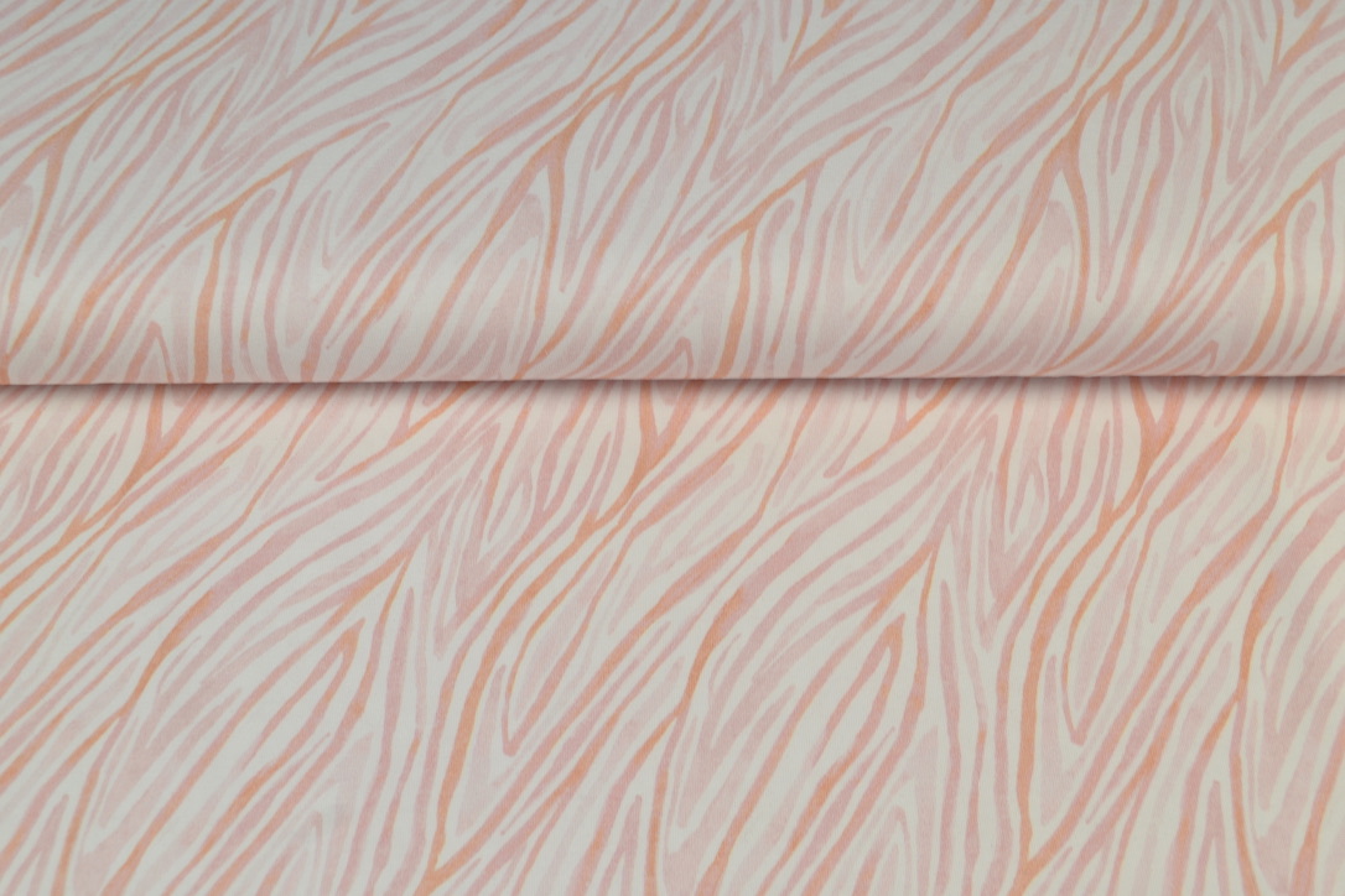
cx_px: 672
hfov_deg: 43.6
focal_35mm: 45
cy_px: 448
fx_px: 1681
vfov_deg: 29.9
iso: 100
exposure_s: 1/20
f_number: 8
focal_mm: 30
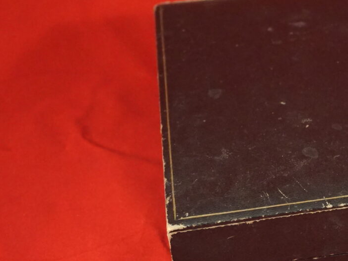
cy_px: 154
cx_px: 436
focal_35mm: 122
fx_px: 1230
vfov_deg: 12.1
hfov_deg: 15.4
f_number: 5
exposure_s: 1/80
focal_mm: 31
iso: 3200
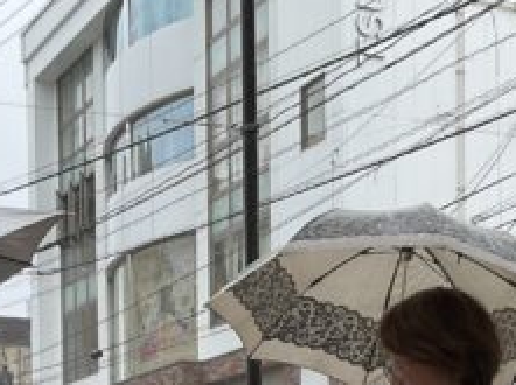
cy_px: 587
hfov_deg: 21.3
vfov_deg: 14.8
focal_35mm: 92
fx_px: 1369
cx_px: 226
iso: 20
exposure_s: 1/120
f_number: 1.8
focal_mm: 3
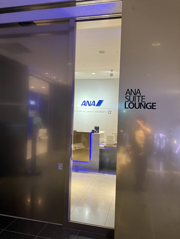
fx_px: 194
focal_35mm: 28
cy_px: 120
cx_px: 90
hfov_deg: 49.7
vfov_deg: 63.4
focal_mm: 3.99
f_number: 1.8
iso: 250
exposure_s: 1/50
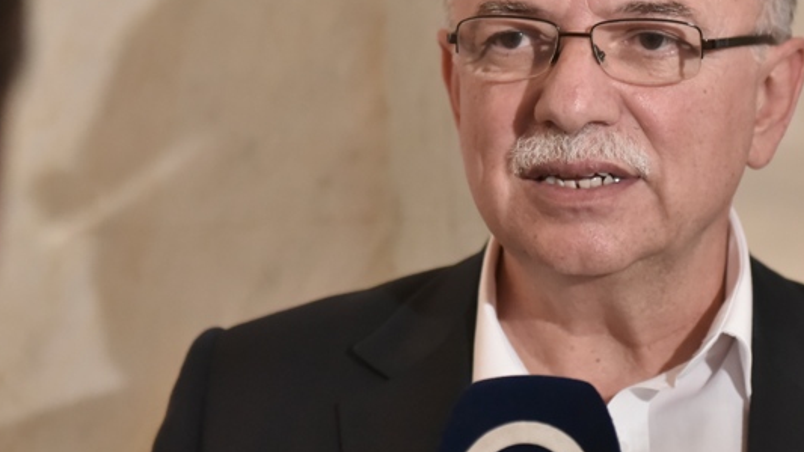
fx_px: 3006
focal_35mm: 141
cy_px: 83
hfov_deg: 15.2
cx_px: 605
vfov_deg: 8.6
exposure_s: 1/400
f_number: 2.8
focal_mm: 70
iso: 3200
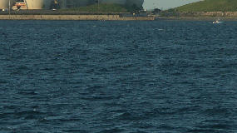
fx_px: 2475
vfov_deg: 3.1
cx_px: 69
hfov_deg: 5.5
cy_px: -7
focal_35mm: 394
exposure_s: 1/250
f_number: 5
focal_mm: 48.8
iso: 100
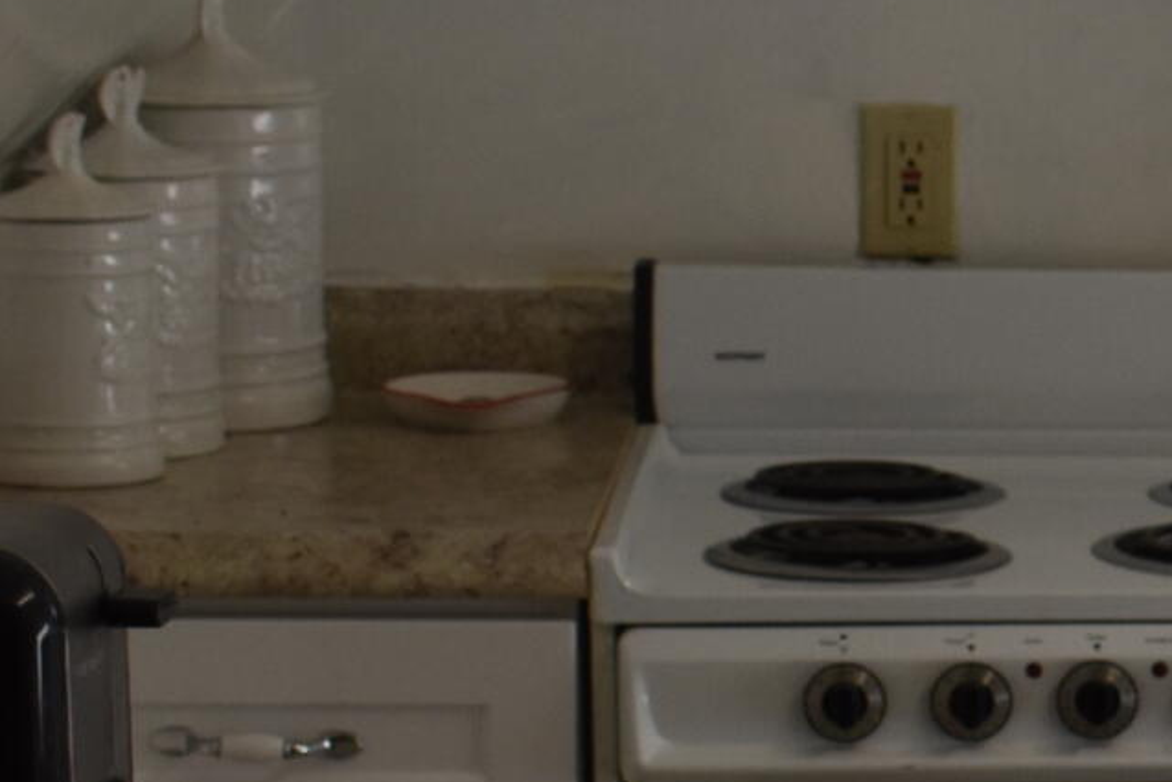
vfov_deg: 9.2
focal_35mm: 148
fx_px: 4831
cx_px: 1816
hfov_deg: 13.0
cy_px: 692
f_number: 5.6
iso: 400
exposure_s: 1/125
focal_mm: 21
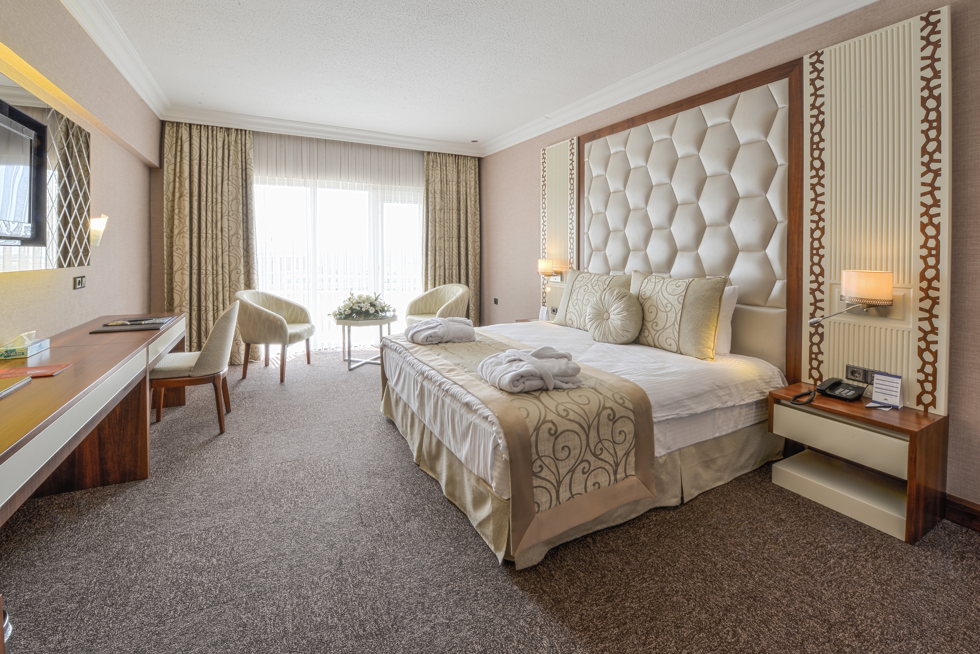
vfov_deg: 81.3
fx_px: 381
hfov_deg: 104.2
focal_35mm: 14
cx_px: 490
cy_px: 327
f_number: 22
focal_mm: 14
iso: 200
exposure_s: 1.3
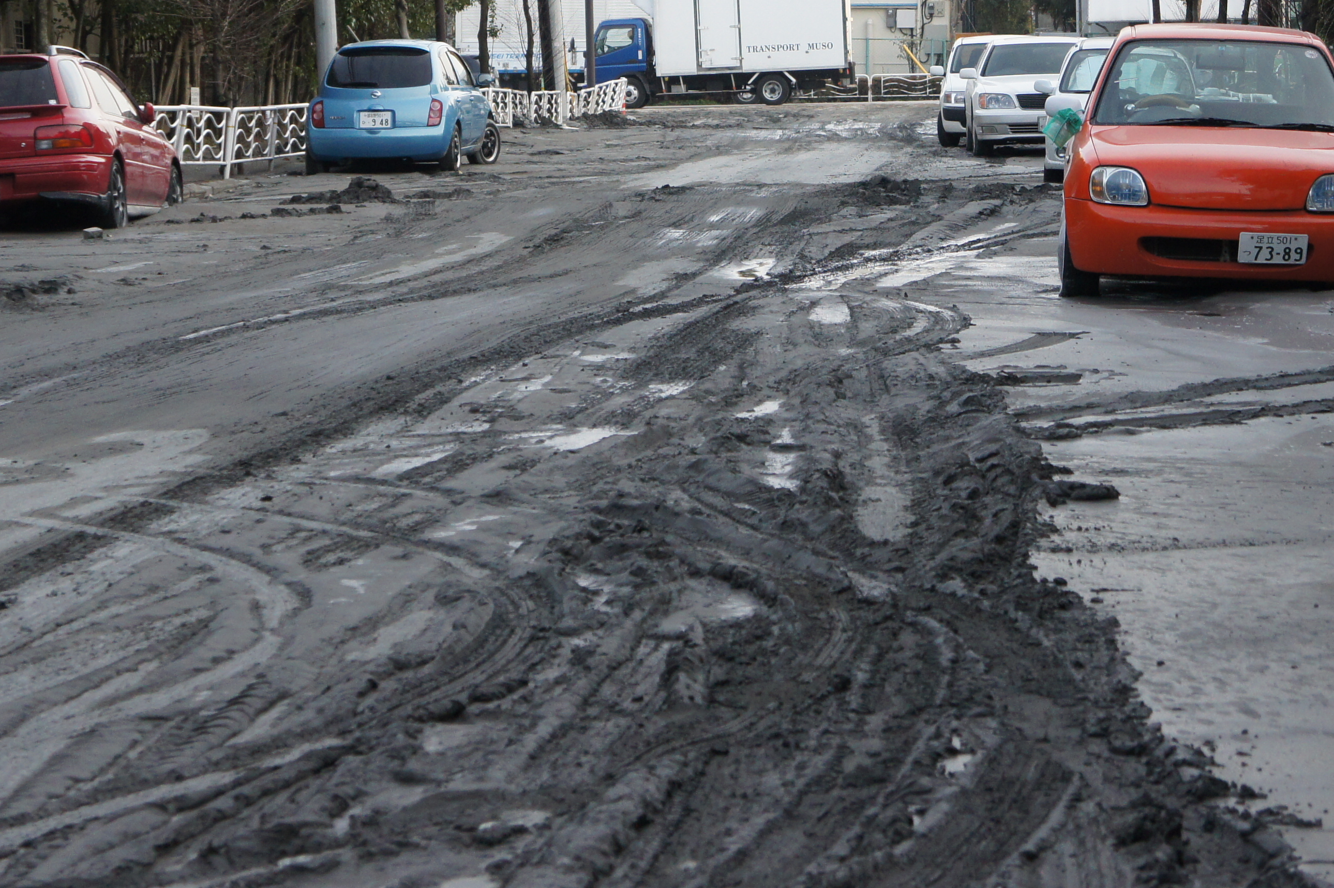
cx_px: 784
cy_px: 124
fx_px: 4847
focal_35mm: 131
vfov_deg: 10.4
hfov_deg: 15.7
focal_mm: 49
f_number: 5
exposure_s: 1/250
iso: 800
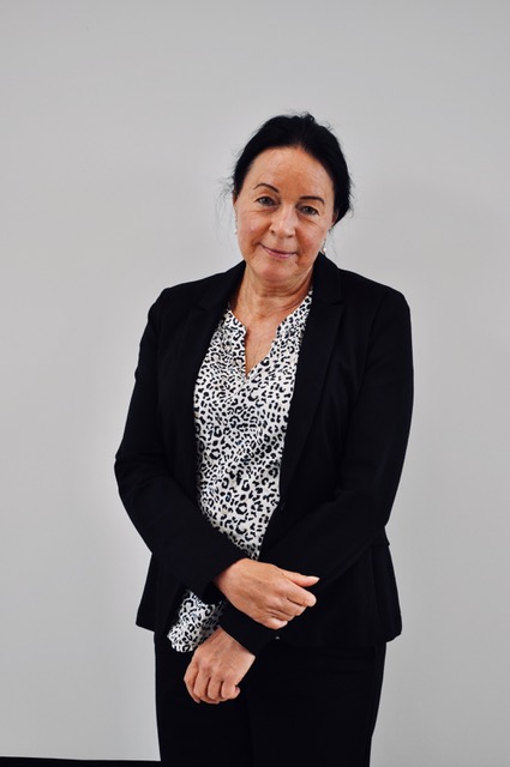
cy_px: 384
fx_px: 1438
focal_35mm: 68
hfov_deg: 20.1
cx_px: 255
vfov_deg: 29.9
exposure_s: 1/60
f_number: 5.3
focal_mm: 45
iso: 400
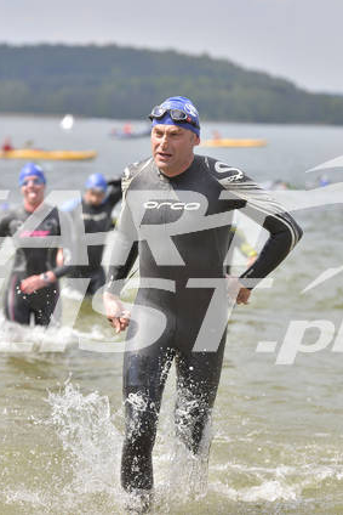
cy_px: 257
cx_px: 131
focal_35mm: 169
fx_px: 2413
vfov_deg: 12.2
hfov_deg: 8.1
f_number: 4
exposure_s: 1/2000
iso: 200
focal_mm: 112
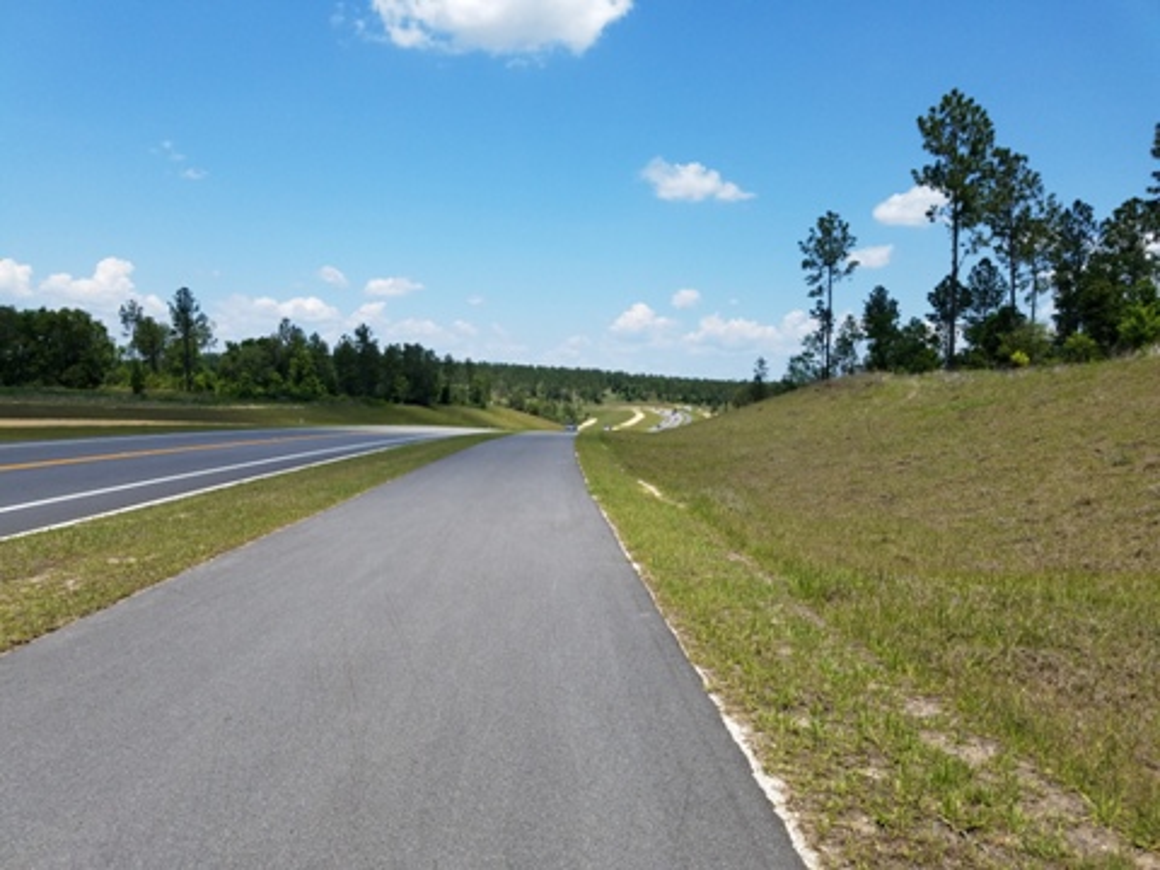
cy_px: 435
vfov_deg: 53.1
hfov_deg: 67.3
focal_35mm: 26
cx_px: 580
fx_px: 871
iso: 50
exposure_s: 1/3072
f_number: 1.7
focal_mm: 4.2
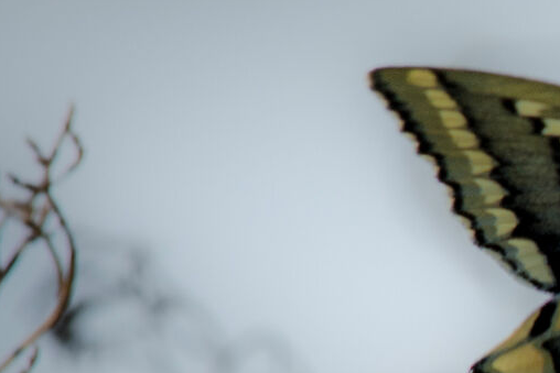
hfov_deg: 2.2
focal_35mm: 944
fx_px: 14688
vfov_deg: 1.5
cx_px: 1020
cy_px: 385
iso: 160
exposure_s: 1/200
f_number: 16
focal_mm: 200
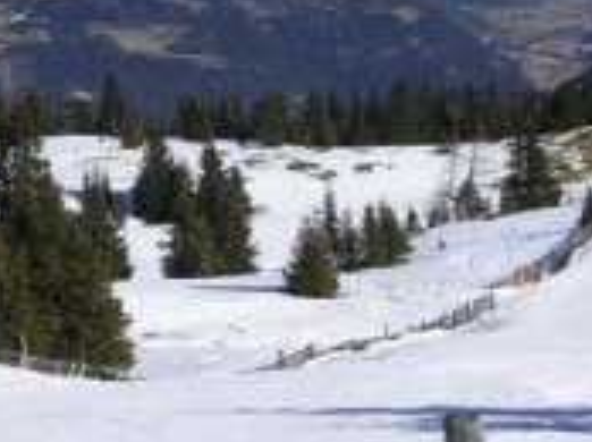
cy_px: 105
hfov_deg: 18.7
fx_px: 1793
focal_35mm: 105
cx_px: 174
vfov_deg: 14.0
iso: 50
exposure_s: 1/508
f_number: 5.6
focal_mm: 5.8
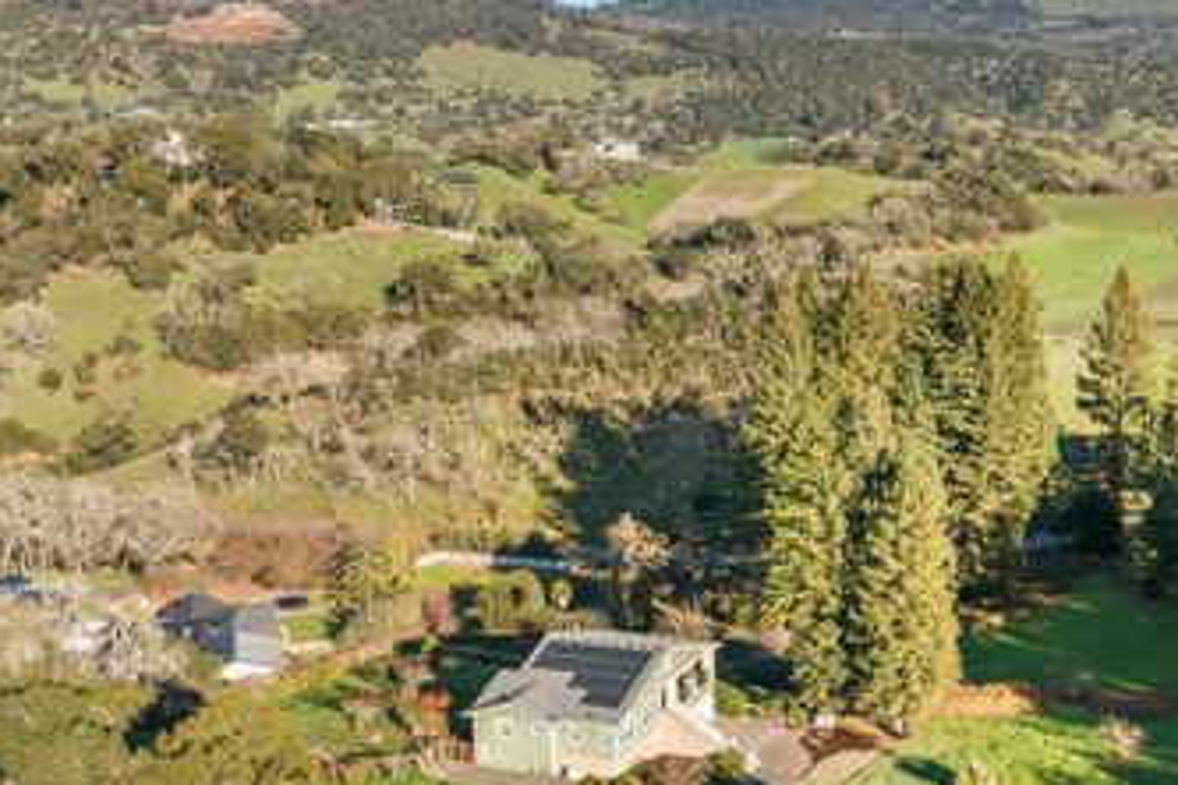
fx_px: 1374
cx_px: 853
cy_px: 476
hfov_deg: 45.1
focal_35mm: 42
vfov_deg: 31.8
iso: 100
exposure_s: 1/320
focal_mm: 14.4
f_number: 2.8
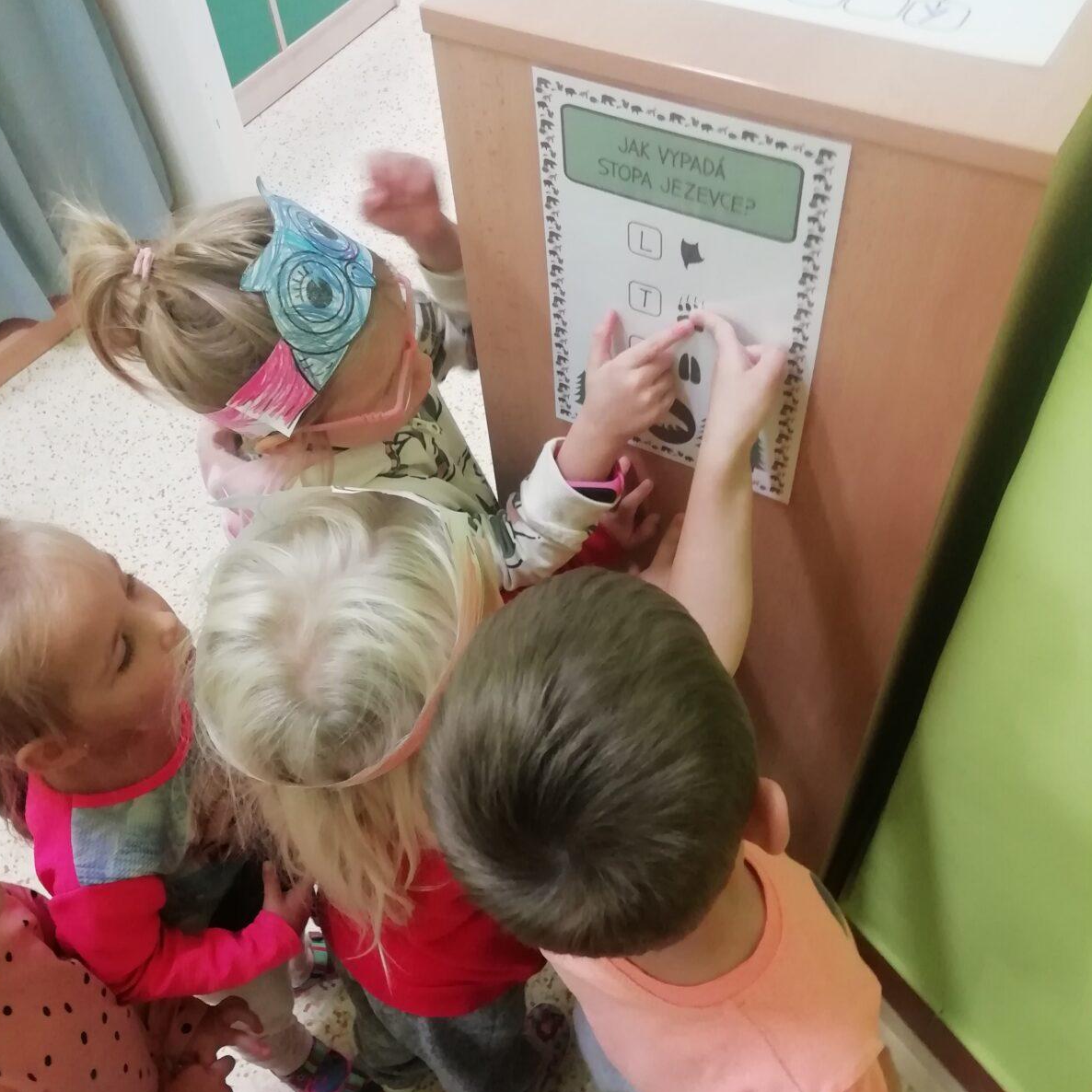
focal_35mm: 31
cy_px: 588
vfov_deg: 52.5
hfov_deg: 52.5
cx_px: 544
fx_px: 1106
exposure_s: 1/33.3
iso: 320
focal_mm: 3.46
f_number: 2.2
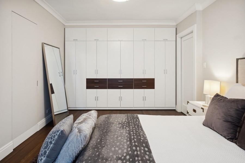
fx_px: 116
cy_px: 82
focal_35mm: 17
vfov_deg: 70.4
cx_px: 122
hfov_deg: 93.3
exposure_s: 1/3.33
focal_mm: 11.5
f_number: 9
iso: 320
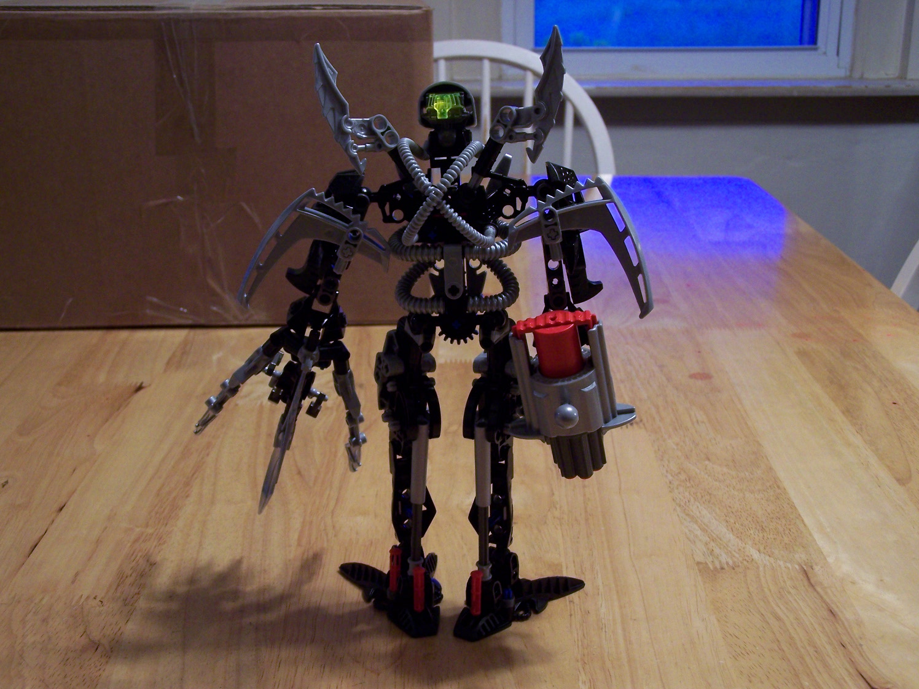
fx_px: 1274
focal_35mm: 48
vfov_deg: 30.3
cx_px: 460
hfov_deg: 39.7
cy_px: 344
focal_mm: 8
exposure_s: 1/8
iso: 160
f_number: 3
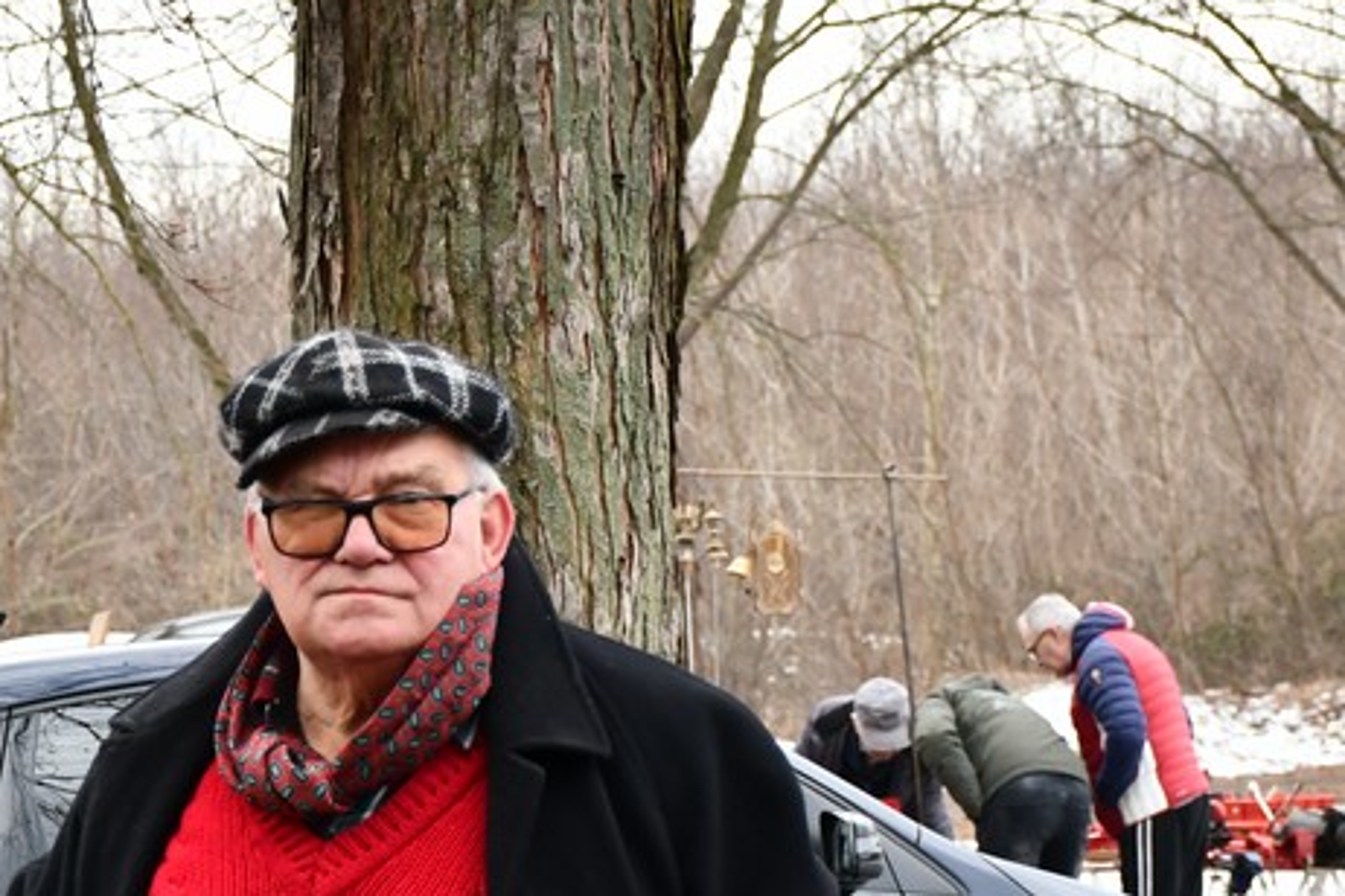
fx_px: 5828
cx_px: 367
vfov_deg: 8.7
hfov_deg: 13.1
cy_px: 1085
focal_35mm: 156
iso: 720
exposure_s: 1/250
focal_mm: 40
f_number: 4.5
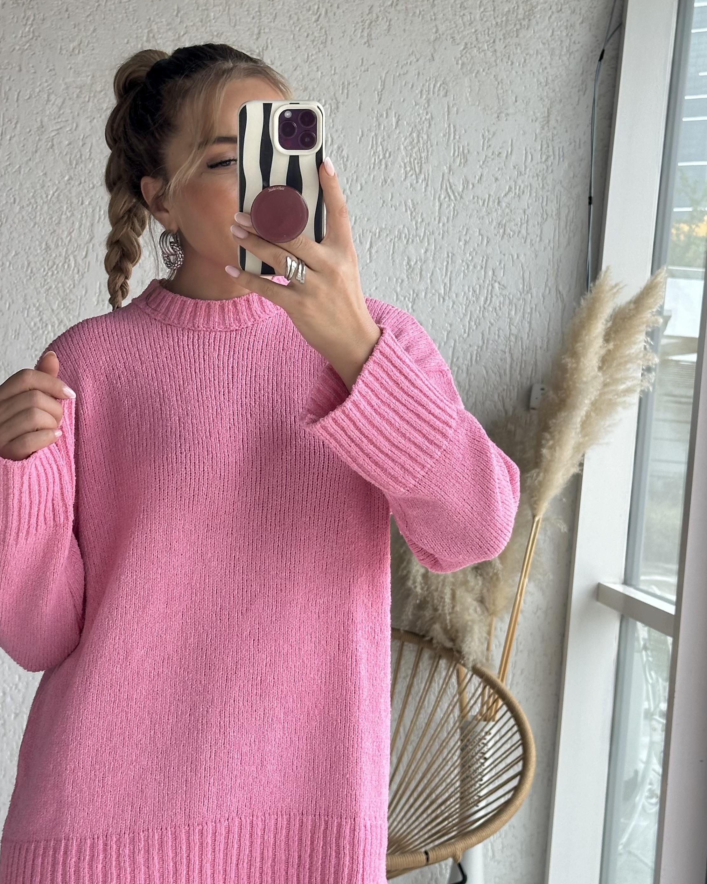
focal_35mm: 68
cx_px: 297
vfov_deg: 27.9
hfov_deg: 22.5
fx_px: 1779
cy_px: 400
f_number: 1.78
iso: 64
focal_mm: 6.86
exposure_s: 1/276
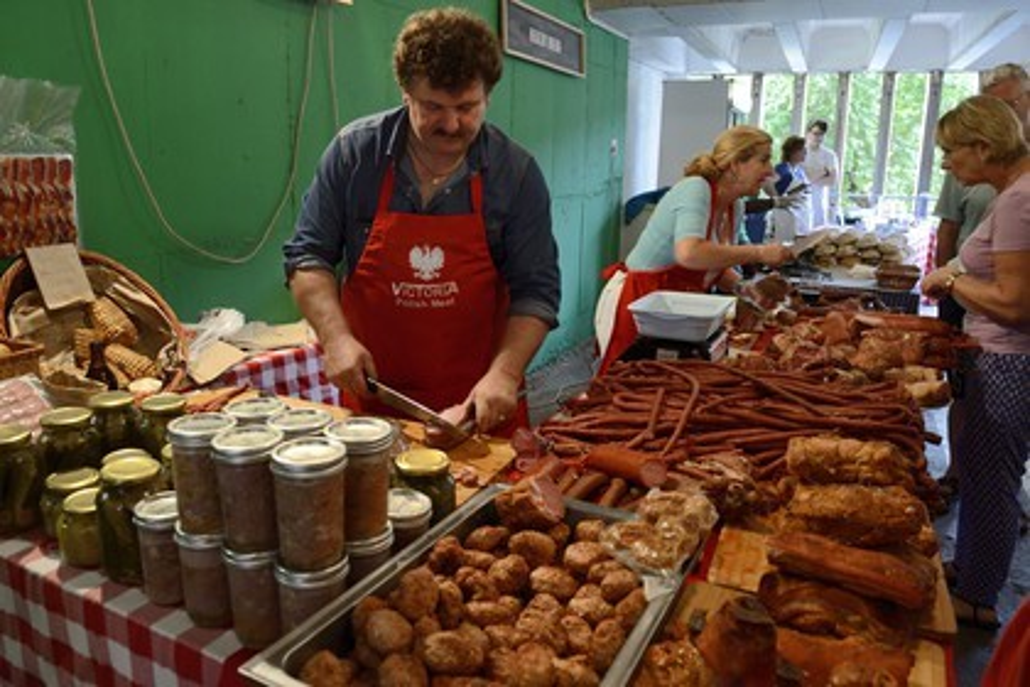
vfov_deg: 53.1
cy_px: 344
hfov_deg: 73.7
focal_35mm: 24
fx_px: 687
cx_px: 515
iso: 1600
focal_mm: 24
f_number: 5.6
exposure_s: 1/50
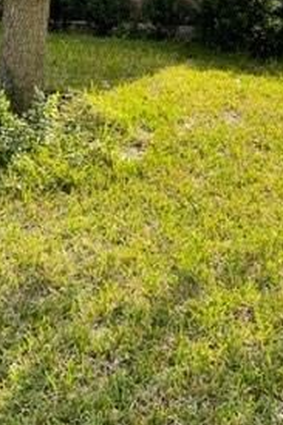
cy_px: 5
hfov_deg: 21.5
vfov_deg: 29.8
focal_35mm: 63
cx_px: 192
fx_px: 744
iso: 32
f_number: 1.6
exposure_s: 1/1553
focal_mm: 5.1
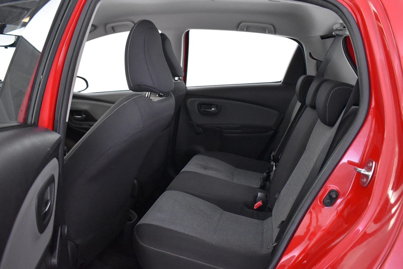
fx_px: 325
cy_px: 140
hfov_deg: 63.6
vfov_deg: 45.0
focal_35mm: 29
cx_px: 192
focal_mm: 18
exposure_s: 1/60
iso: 6400
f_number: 3.5
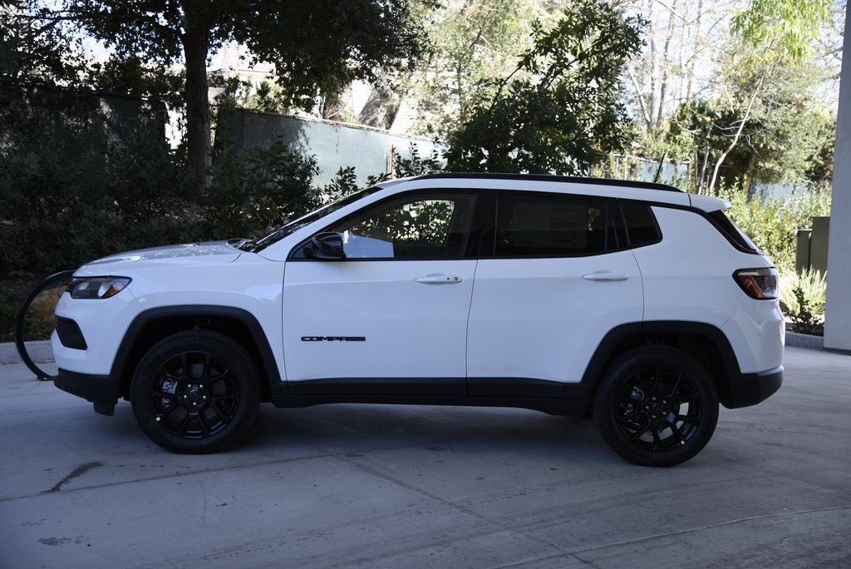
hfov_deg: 41.1
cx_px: 426
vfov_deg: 28.1
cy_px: 284
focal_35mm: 48
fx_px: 1135
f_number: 4
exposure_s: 1/160
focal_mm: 48
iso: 100
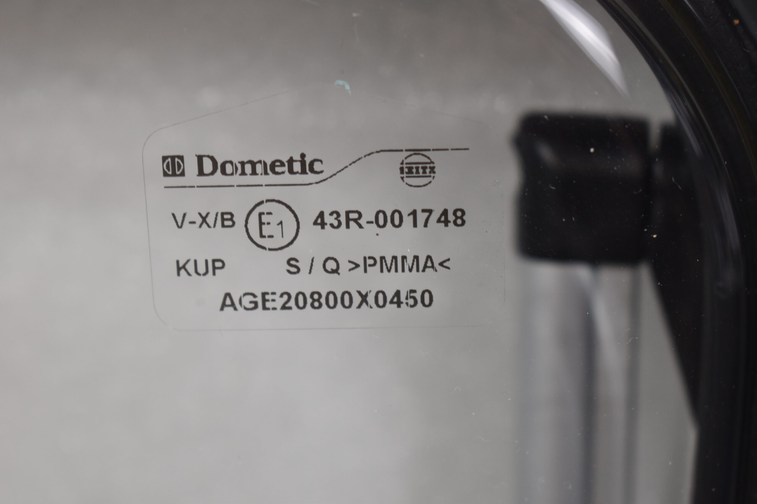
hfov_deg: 24.6
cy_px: 252
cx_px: 378
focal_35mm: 82
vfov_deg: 16.6
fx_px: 1735
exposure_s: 1/60
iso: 500
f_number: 5.6
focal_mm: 55
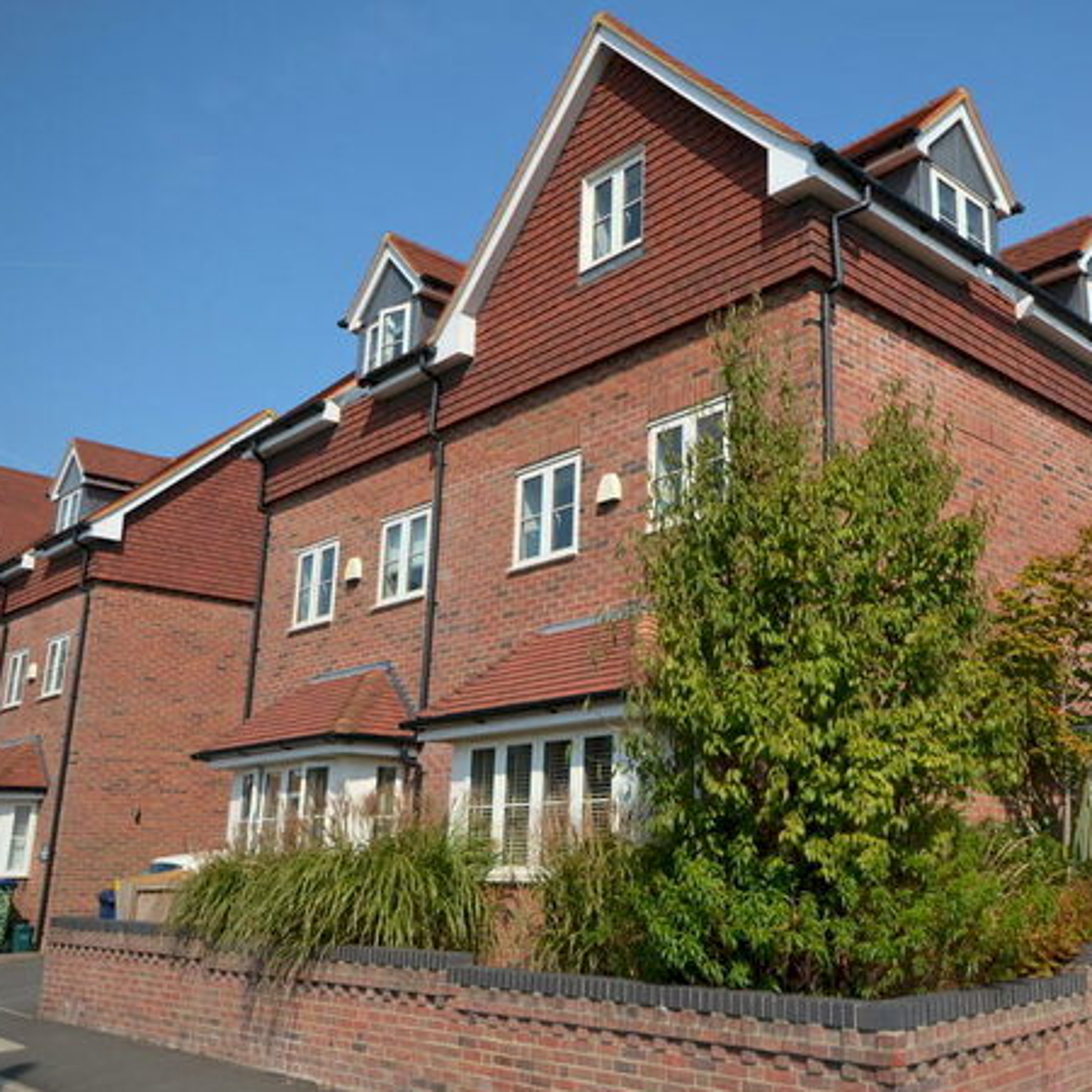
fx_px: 1201
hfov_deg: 48.2
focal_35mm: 34
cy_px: 559
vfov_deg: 48.9
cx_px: 718
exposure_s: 1/200
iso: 100
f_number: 9
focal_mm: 17
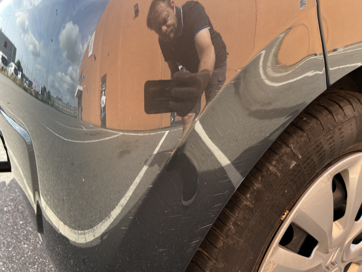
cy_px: 136
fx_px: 272
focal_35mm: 26
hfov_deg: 67.3
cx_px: 181
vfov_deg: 53.1
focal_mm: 5.7
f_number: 1.5
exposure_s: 1/370
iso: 50
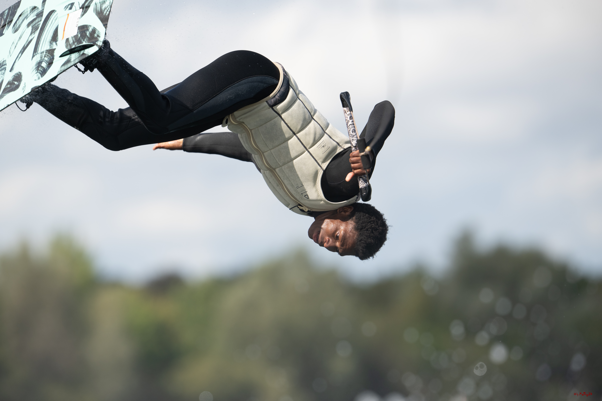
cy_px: 200
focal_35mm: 400
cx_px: 301
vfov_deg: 3.4
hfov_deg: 5.2
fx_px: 6688
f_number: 4.5
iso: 320
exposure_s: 1/3200
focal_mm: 400
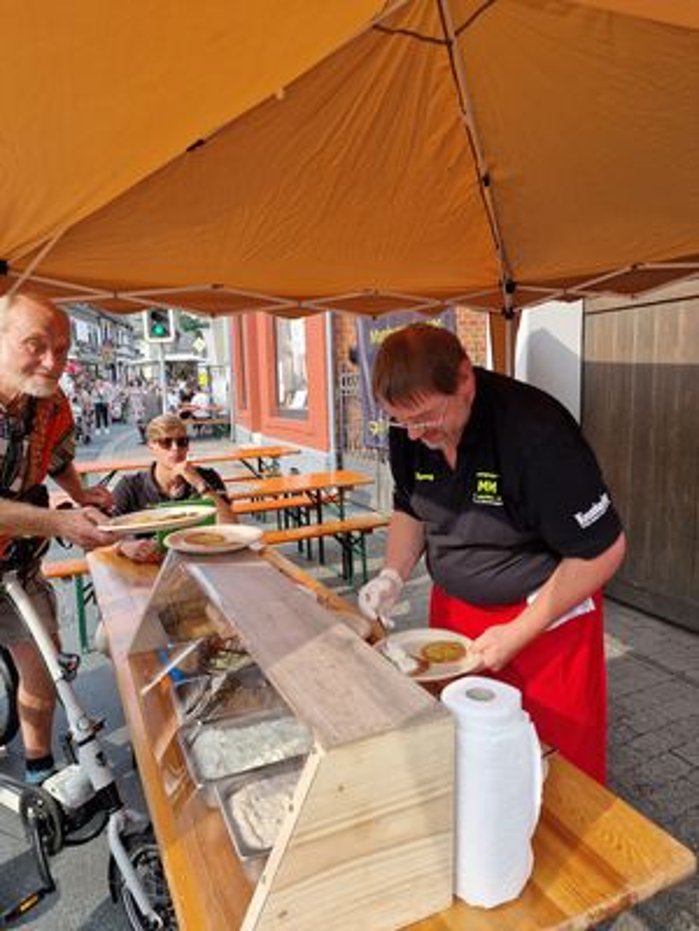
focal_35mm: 23
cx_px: 350
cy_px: 466
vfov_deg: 73.9
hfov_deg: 58.9
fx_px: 619
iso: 50
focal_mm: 6.4
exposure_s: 1/348
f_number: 1.8
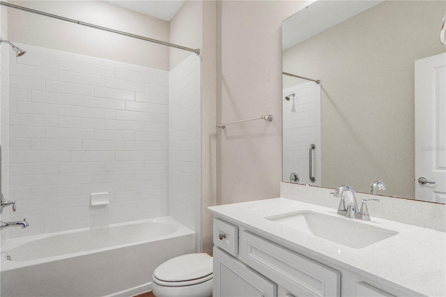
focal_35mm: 18
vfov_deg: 67.4
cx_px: 223
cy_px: 148
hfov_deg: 90.0
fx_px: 223
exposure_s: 1/125
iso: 800
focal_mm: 12
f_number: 4
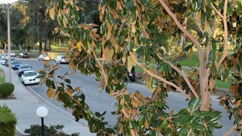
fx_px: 334
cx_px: 151
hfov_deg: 39.6
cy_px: 70
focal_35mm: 52
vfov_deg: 23.1
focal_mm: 18
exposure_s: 1/125
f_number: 5.6
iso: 360
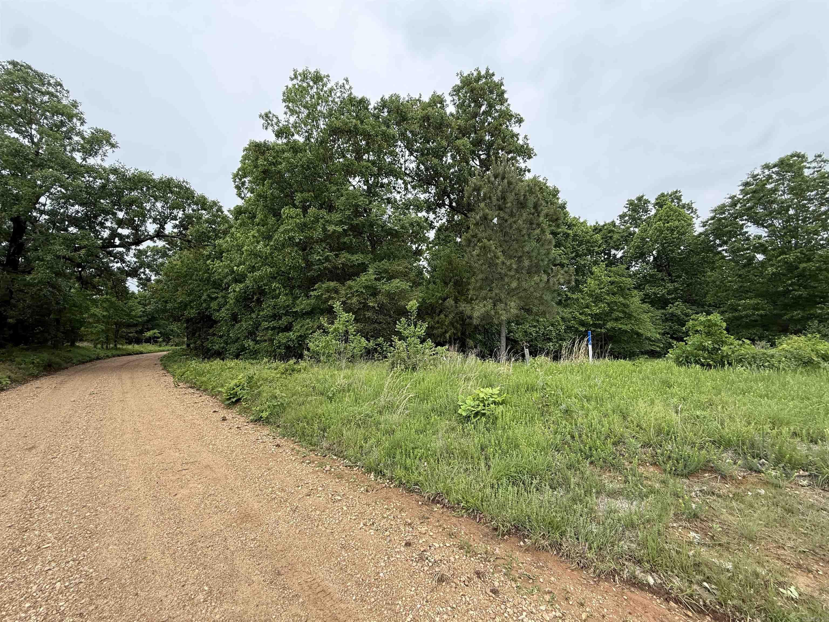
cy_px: 311
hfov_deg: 102.1
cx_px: 414
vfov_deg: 85.7
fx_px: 335
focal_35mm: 14
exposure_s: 1/388
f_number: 2.2
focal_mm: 2.22
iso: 64
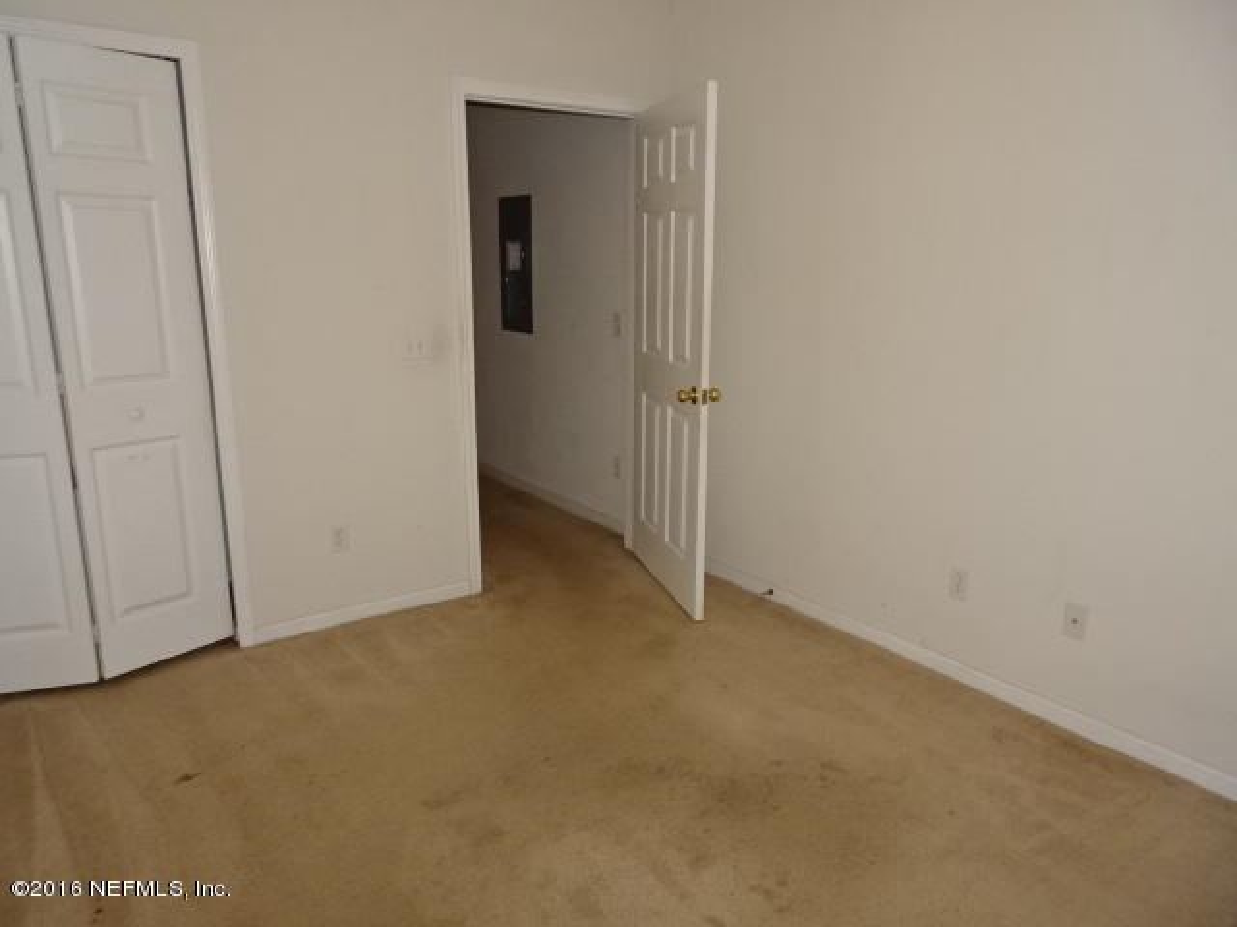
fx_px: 858
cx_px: 618
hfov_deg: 71.6
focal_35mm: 24
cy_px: 464
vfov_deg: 56.8
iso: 320
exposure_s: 1/30
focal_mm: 4.1
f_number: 3.5
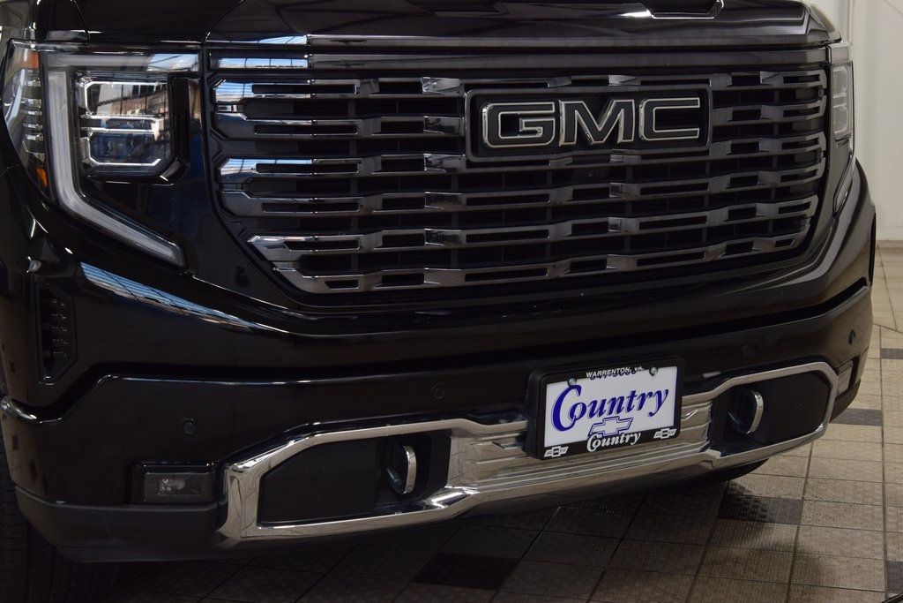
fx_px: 1317
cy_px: 302
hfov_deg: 37.8
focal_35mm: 52
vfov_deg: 25.8
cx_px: 452
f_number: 7.1
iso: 400
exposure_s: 1/30
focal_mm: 35
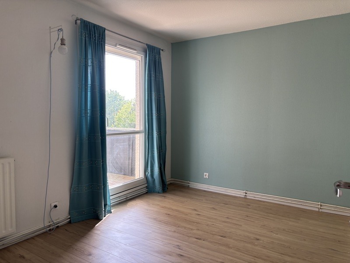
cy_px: 132
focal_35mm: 26
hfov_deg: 67.3
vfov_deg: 53.1
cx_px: 175
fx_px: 263
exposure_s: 1/121
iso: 64
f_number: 1.6
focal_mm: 5.96
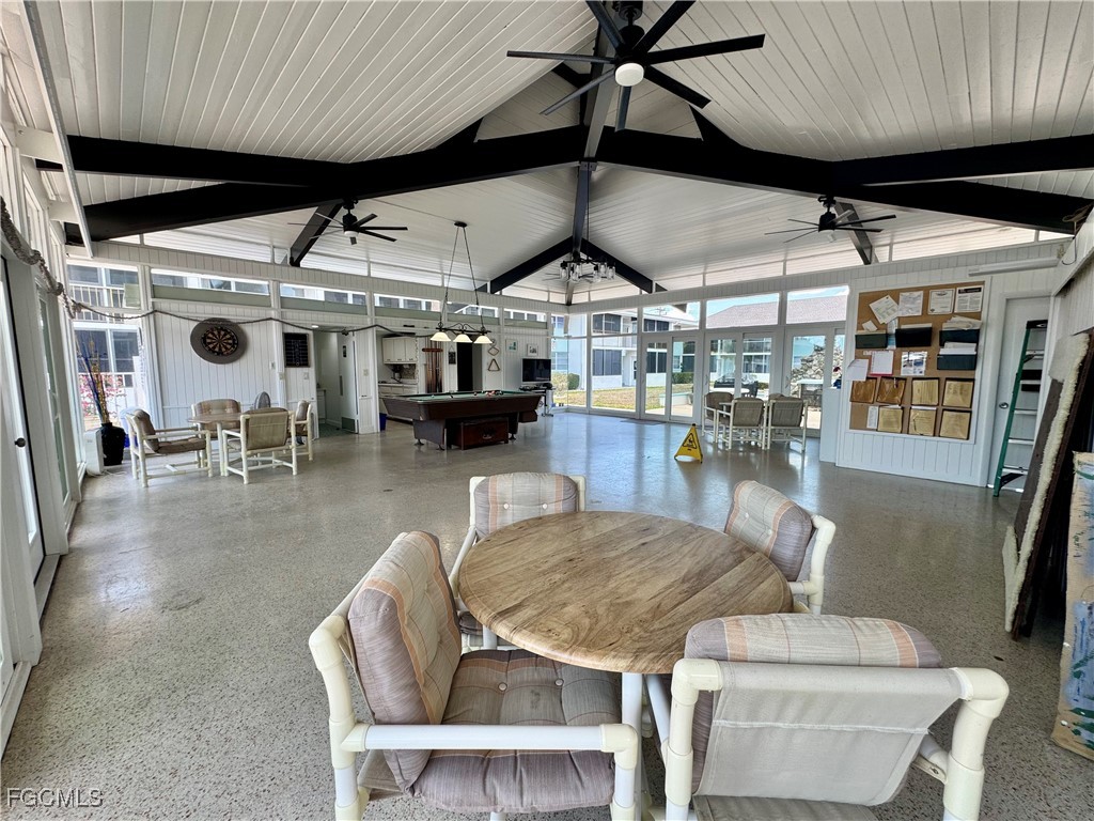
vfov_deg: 85.7
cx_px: 547
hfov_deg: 102.1
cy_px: 410
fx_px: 442
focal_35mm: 14
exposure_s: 1/144
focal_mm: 2.22
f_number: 2.2
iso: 40
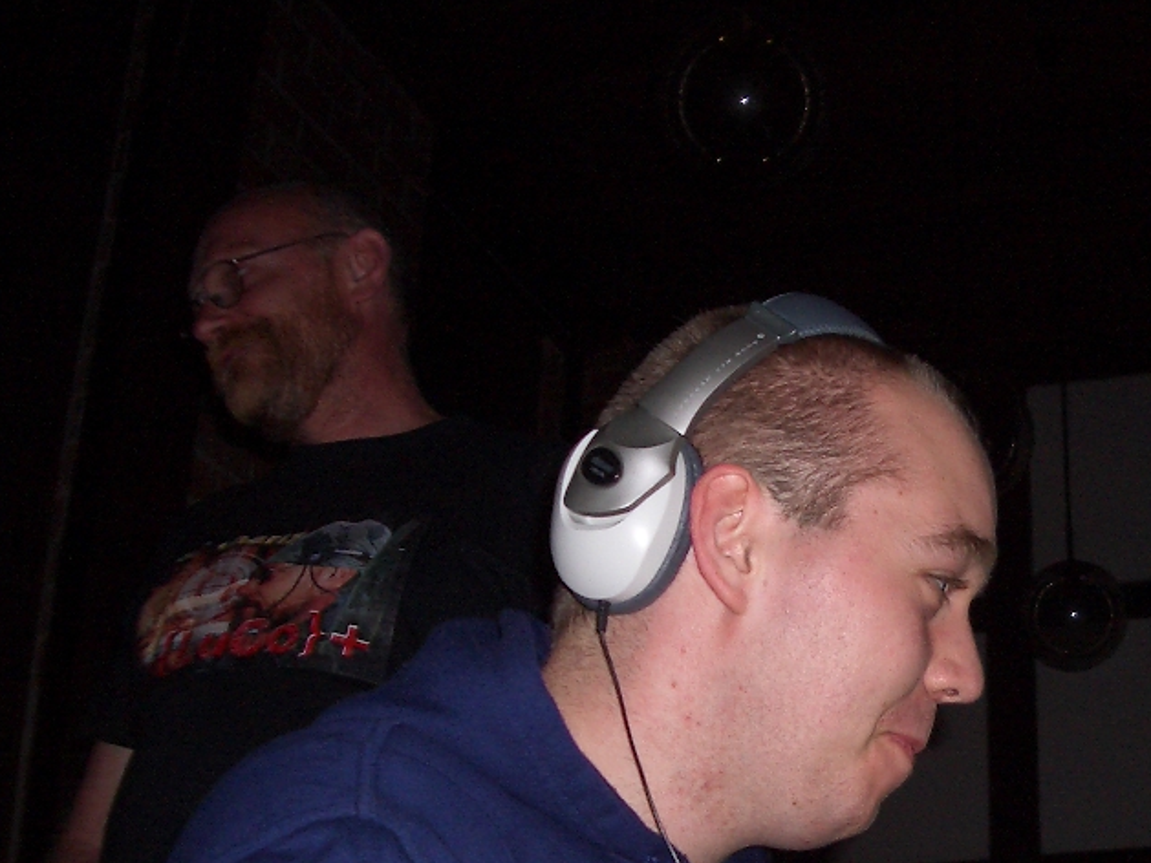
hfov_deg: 33.2
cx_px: 836
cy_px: 680
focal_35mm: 57
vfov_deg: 25.3
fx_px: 1896
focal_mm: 5.8
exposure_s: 1/40
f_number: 2.6
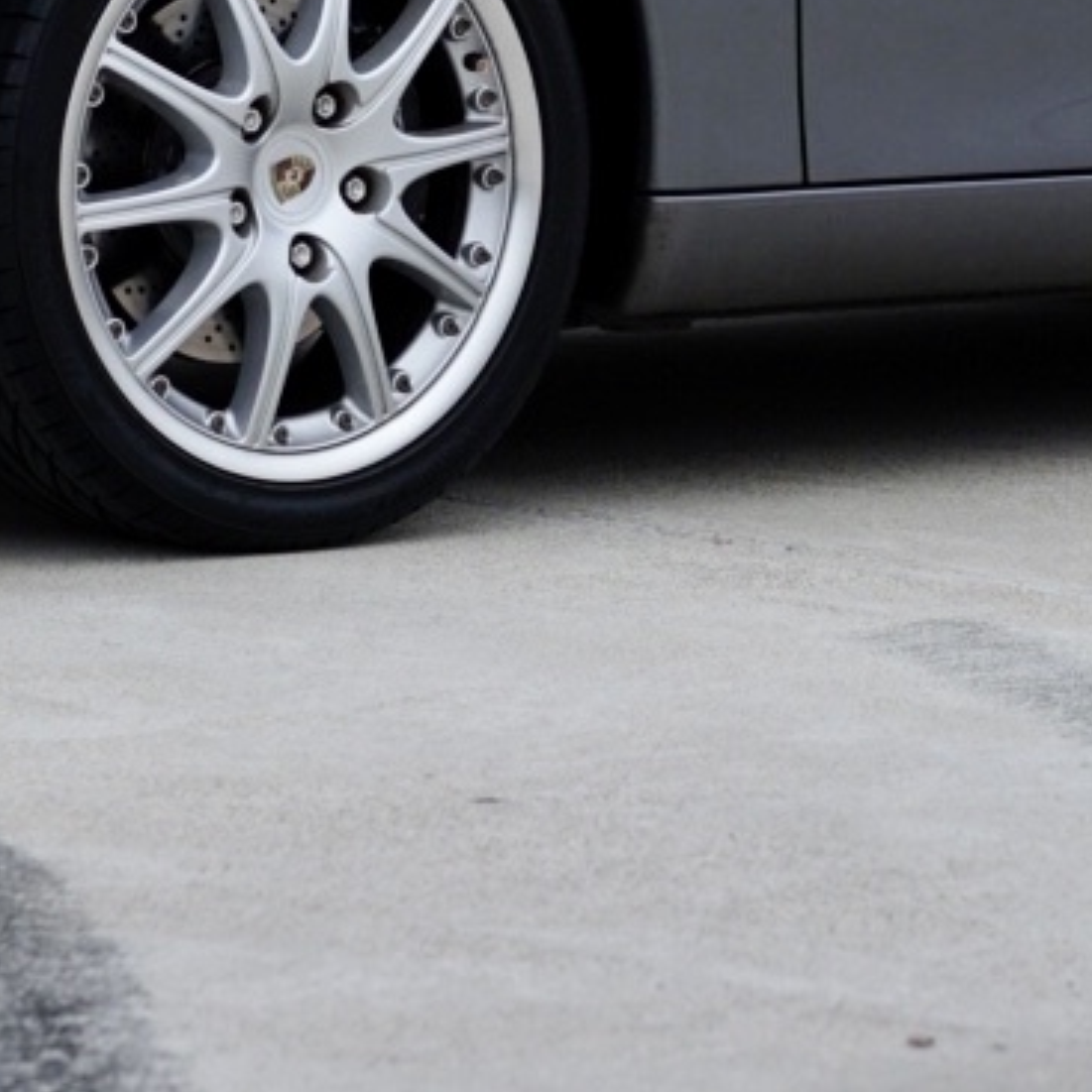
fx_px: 7352
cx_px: 562
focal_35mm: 206
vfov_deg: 8.4
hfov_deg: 8.5
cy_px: -155
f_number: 4
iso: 320
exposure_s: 1/1000
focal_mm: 55
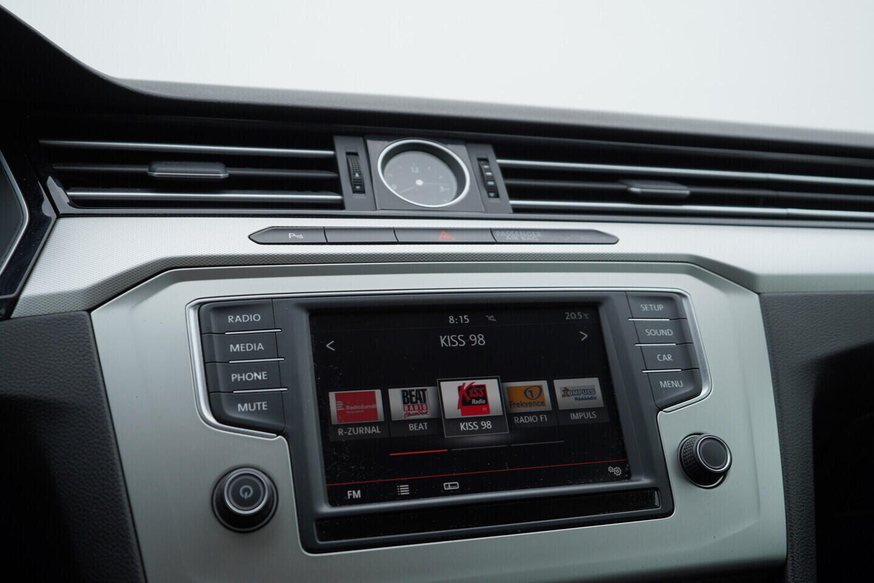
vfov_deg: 36.9
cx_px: 437
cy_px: 292
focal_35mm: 36
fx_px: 874
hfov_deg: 53.1
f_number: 3.5
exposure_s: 1/60
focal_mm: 24
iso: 125
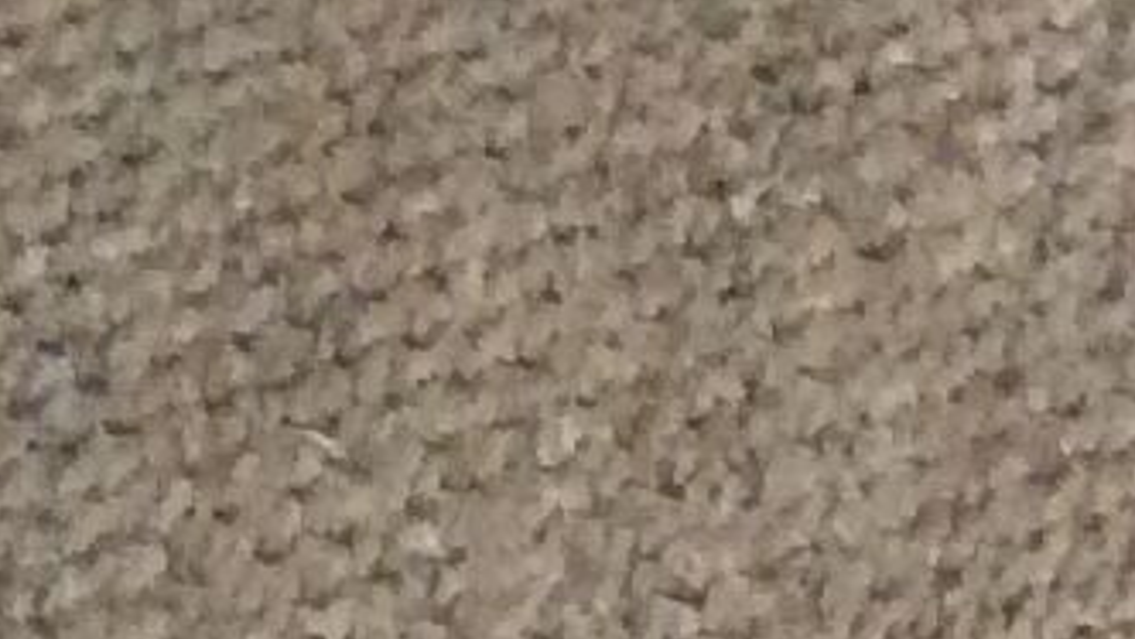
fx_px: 8189
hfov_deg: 7.8
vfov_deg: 4.0
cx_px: 1576
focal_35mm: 272
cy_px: 3031
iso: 160
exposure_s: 1/25
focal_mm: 3.3
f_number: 2.4
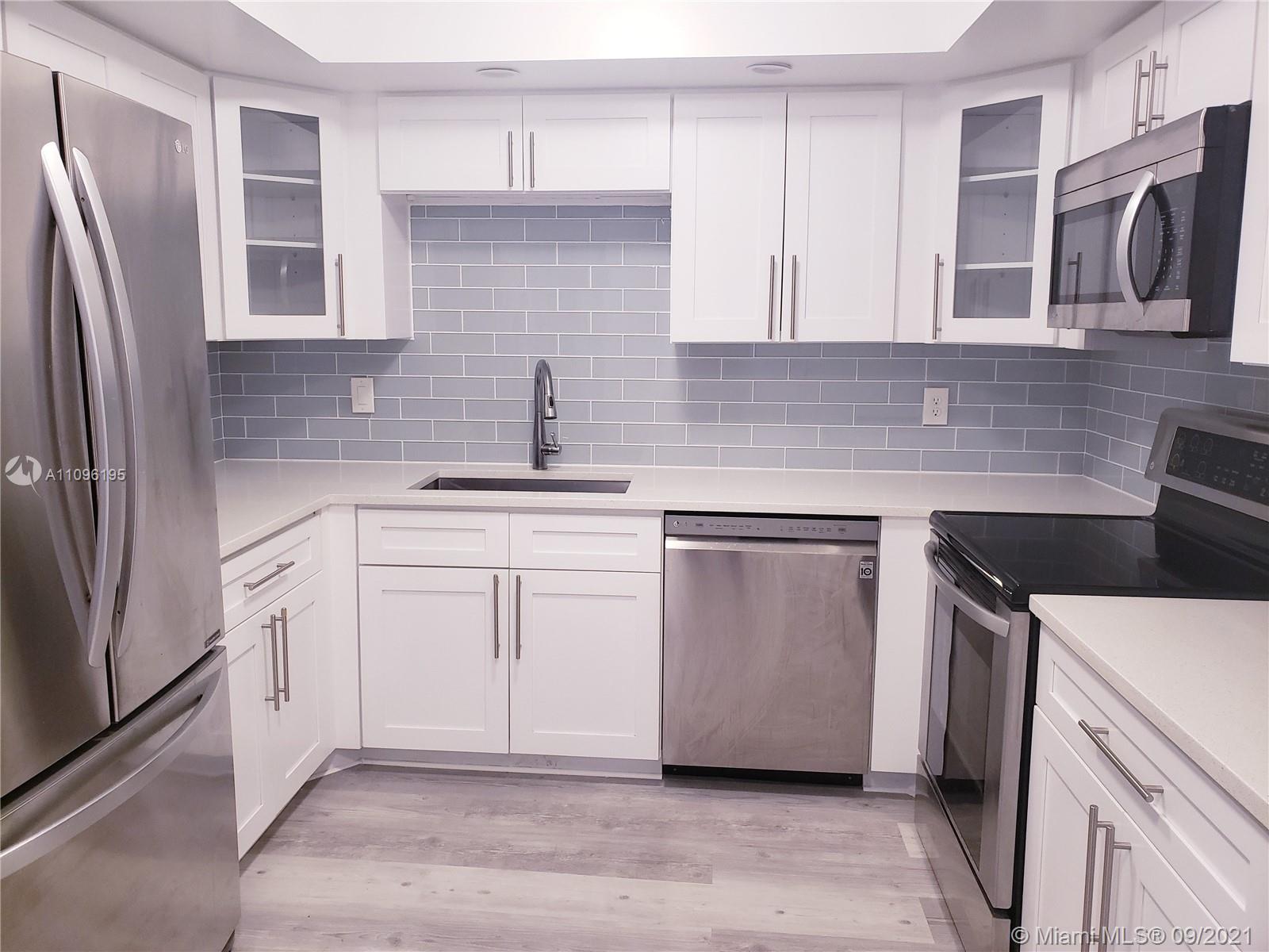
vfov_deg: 53.1
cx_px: 634
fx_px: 953
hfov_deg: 67.3
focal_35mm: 26
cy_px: 476
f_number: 2.4
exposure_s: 1/40
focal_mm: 4.3
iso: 250
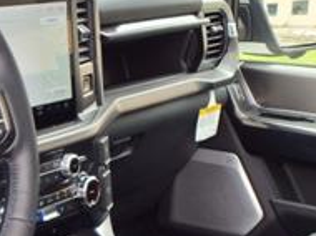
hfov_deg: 20.2
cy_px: 176
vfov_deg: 16.1
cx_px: -67
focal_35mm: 91
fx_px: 830
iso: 50
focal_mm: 3.58
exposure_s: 1/120
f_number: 1.9
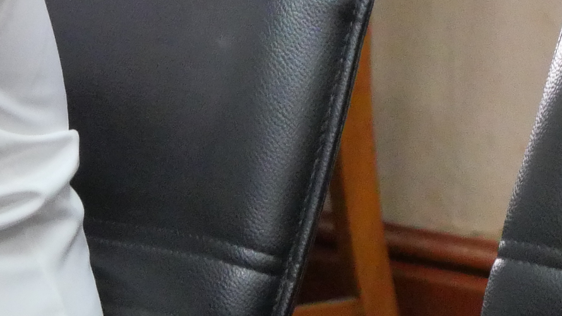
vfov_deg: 2.2
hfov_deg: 4.0
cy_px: -155
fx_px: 8078
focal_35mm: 542
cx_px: 993
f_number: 5.6
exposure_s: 1/40
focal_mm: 60
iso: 3200
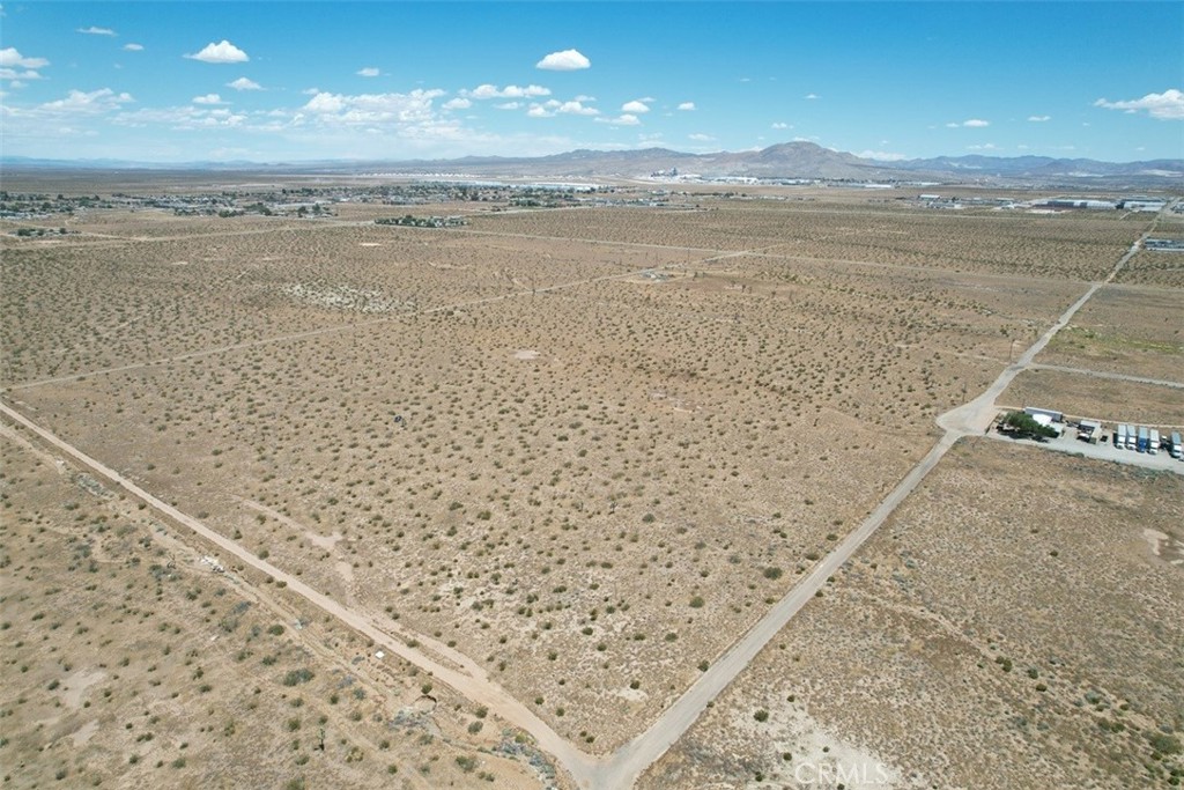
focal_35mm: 22
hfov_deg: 78.6
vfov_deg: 57.2
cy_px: 395
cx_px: 592
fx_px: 724
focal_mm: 8.38
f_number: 2.8
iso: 100
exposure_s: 1/500
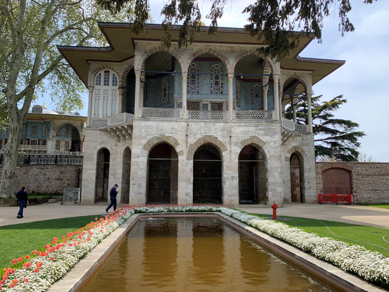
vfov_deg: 53.1
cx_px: 194
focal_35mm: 26
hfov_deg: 67.3
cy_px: 146
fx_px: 292
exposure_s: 1/1250
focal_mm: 4.25
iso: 25
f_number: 1.8
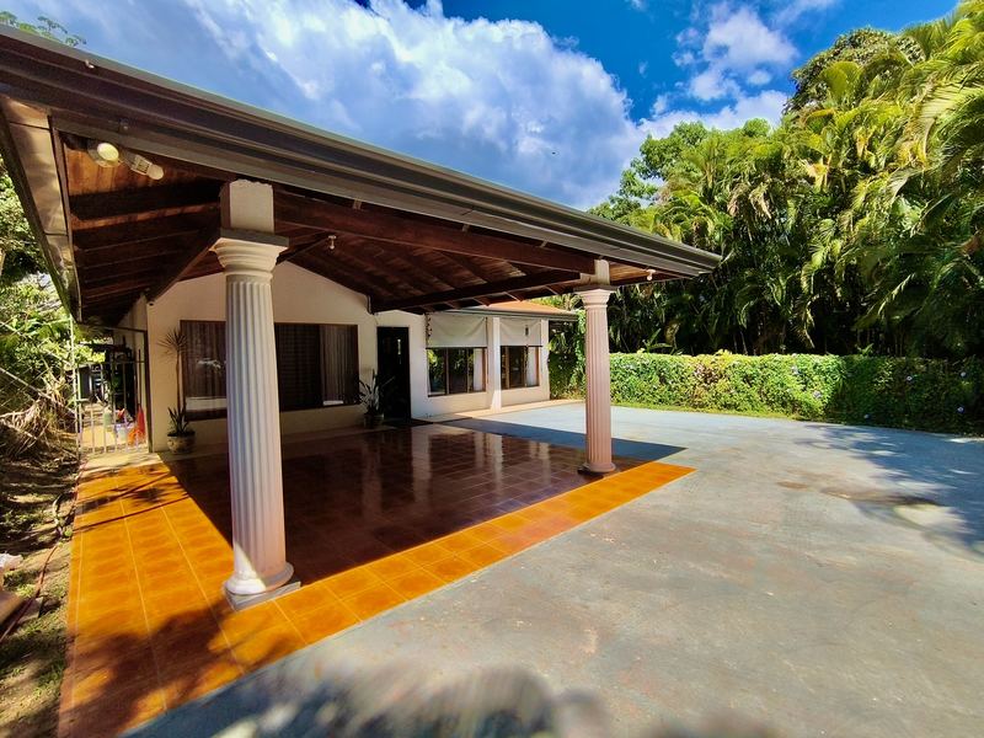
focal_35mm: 16
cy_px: 369
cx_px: 492
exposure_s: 1/2417
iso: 50
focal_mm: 1.65
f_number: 2.2
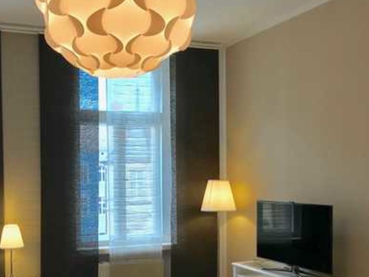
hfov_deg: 40.3
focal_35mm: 46
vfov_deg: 31.2
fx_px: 491
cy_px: 189
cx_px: 100
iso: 20
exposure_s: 1/50
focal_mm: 3.99
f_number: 1.8
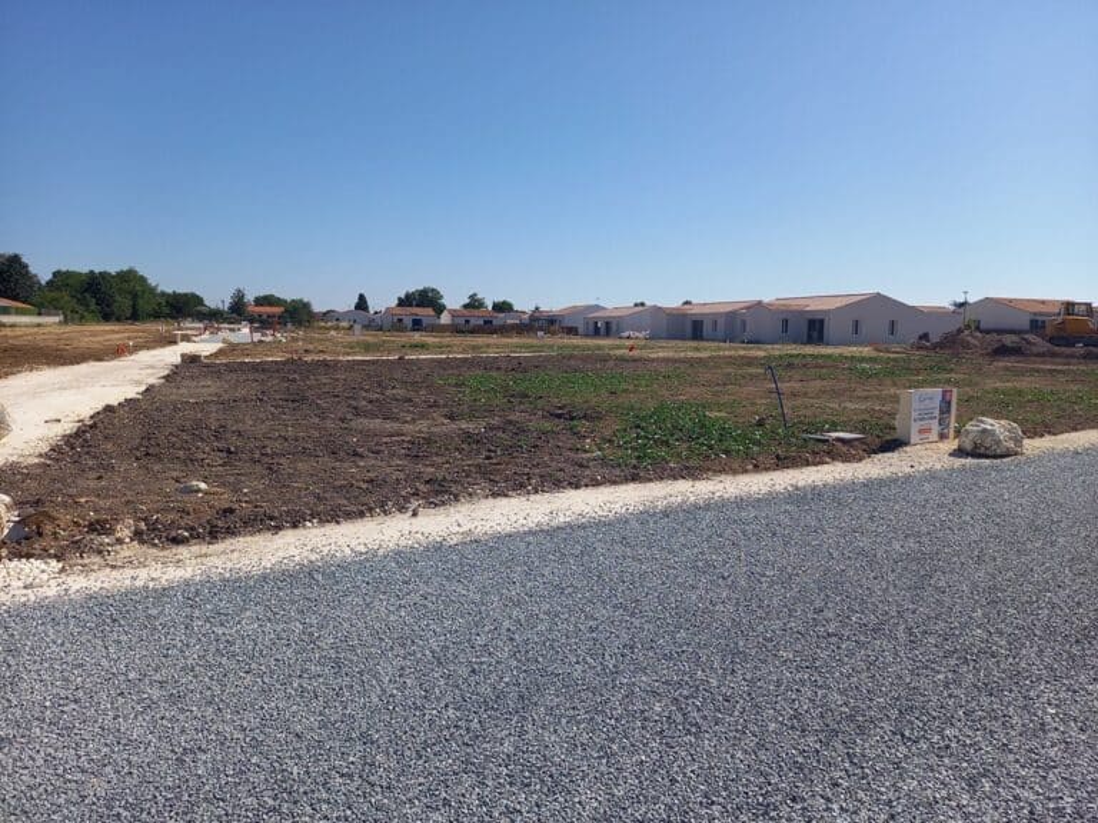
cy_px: 412
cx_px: 549
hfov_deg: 69.4
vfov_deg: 54.9
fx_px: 793
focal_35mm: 25
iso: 50
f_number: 2
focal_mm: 4.6
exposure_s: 1/1502
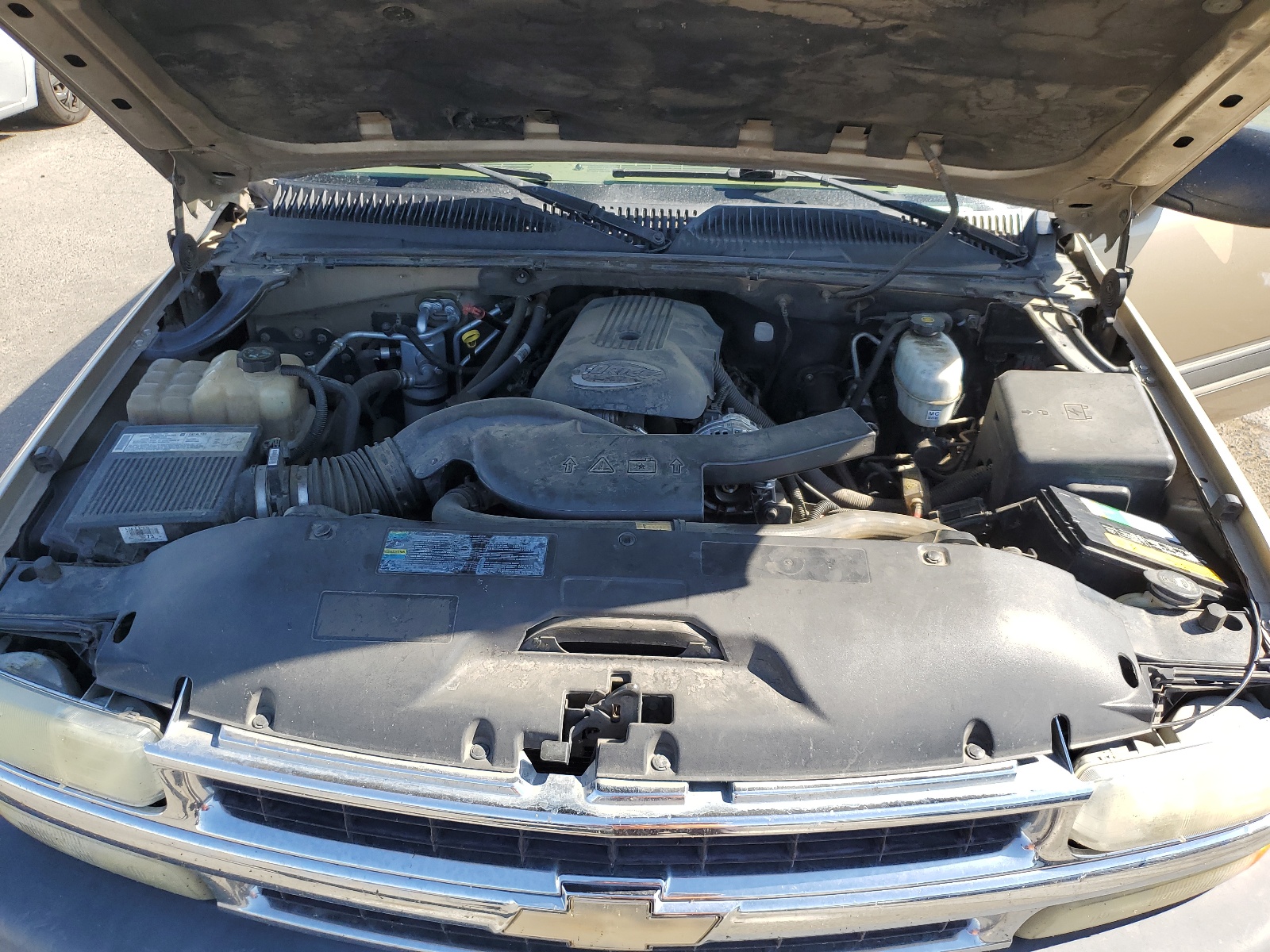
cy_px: 476
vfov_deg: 53.1
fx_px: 954
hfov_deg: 67.3
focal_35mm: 26
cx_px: 635
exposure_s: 1/1000
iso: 50
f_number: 1.5
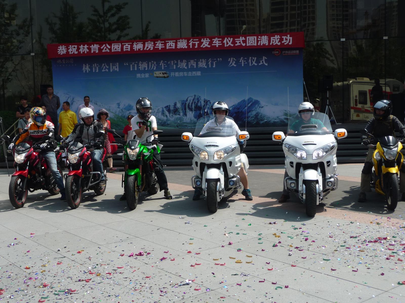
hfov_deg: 43.9
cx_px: 202
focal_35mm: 43
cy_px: 152
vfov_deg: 33.6
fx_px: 503
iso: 100
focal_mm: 7.1
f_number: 4
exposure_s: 1/800
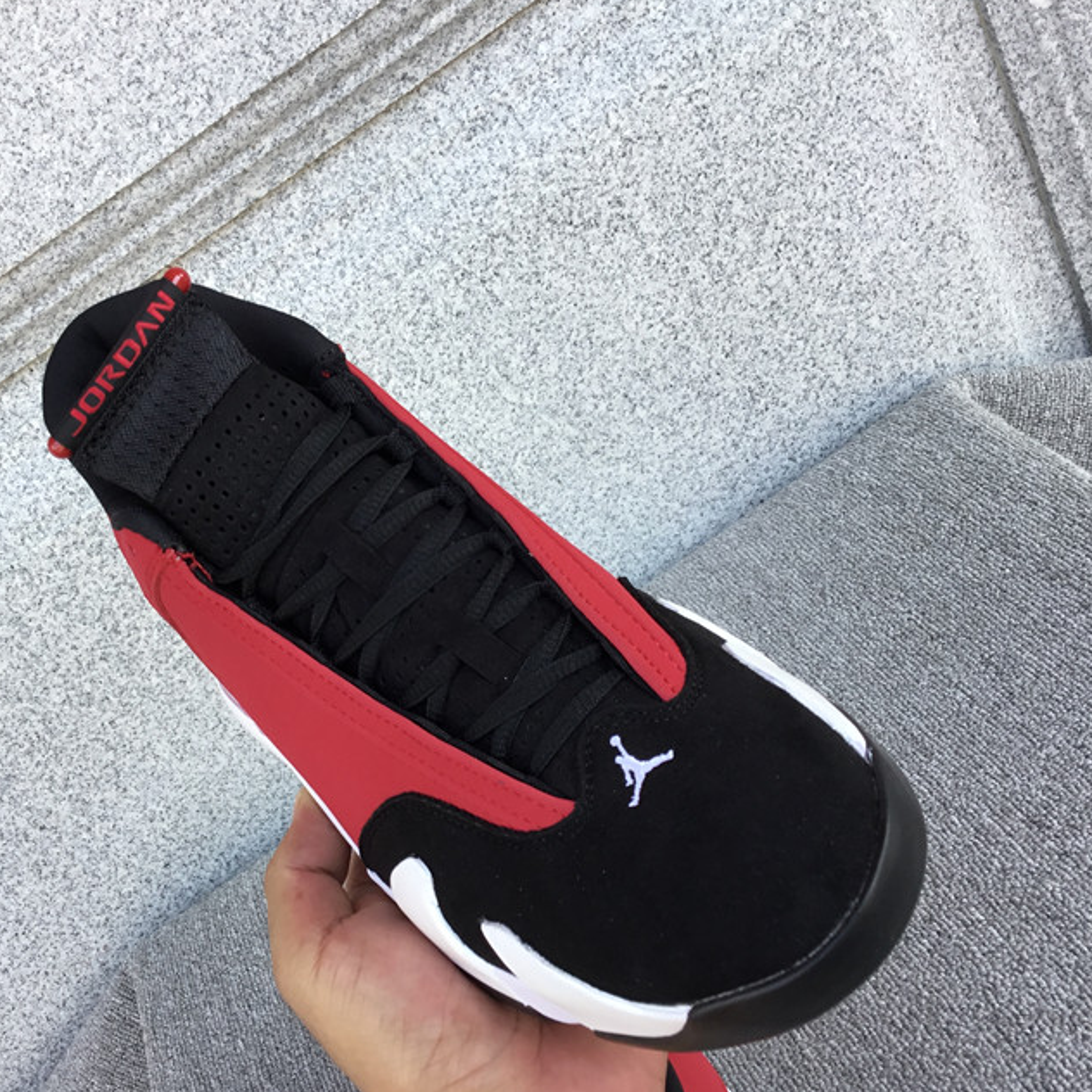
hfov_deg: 42.7
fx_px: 1392
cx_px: 451
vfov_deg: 42.8
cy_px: 562
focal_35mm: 39
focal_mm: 3.3
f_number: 2.4
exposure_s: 1/126
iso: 25
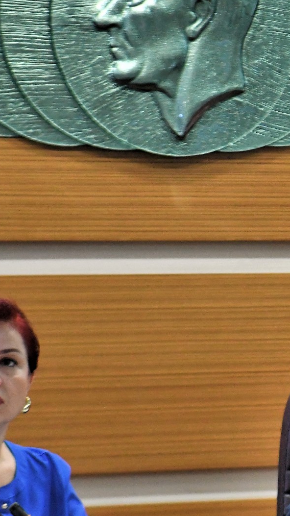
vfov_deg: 9.4
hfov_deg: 5.2
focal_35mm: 230
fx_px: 3145
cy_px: 371
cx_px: 434
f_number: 2.8
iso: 3200
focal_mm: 70
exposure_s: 1/200
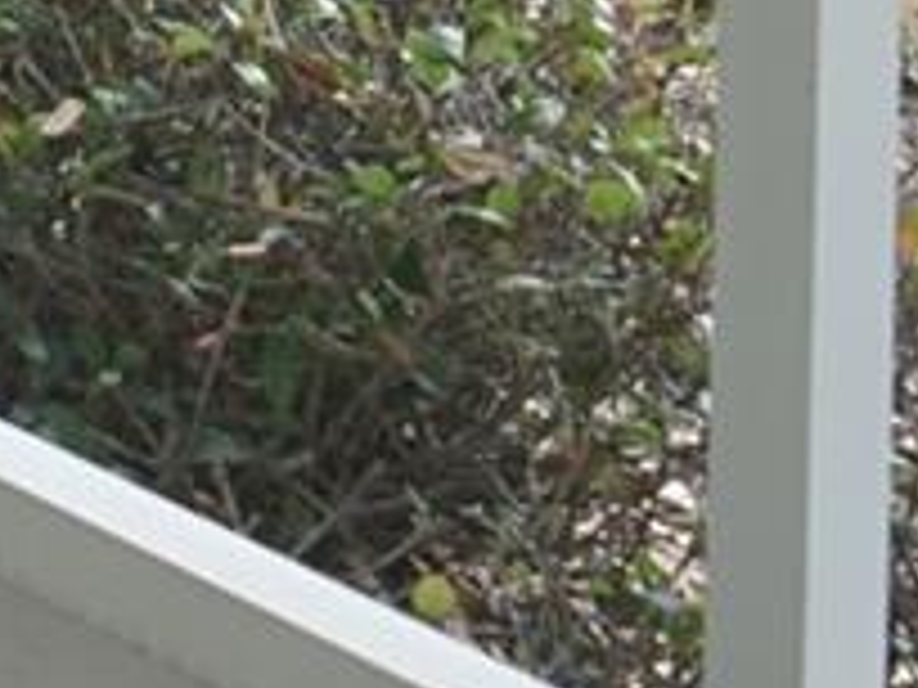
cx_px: -1786
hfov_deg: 8.1
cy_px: -1641
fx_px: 5596
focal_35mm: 211
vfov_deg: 6.3
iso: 100
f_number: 4.5
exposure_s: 1/60
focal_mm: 28
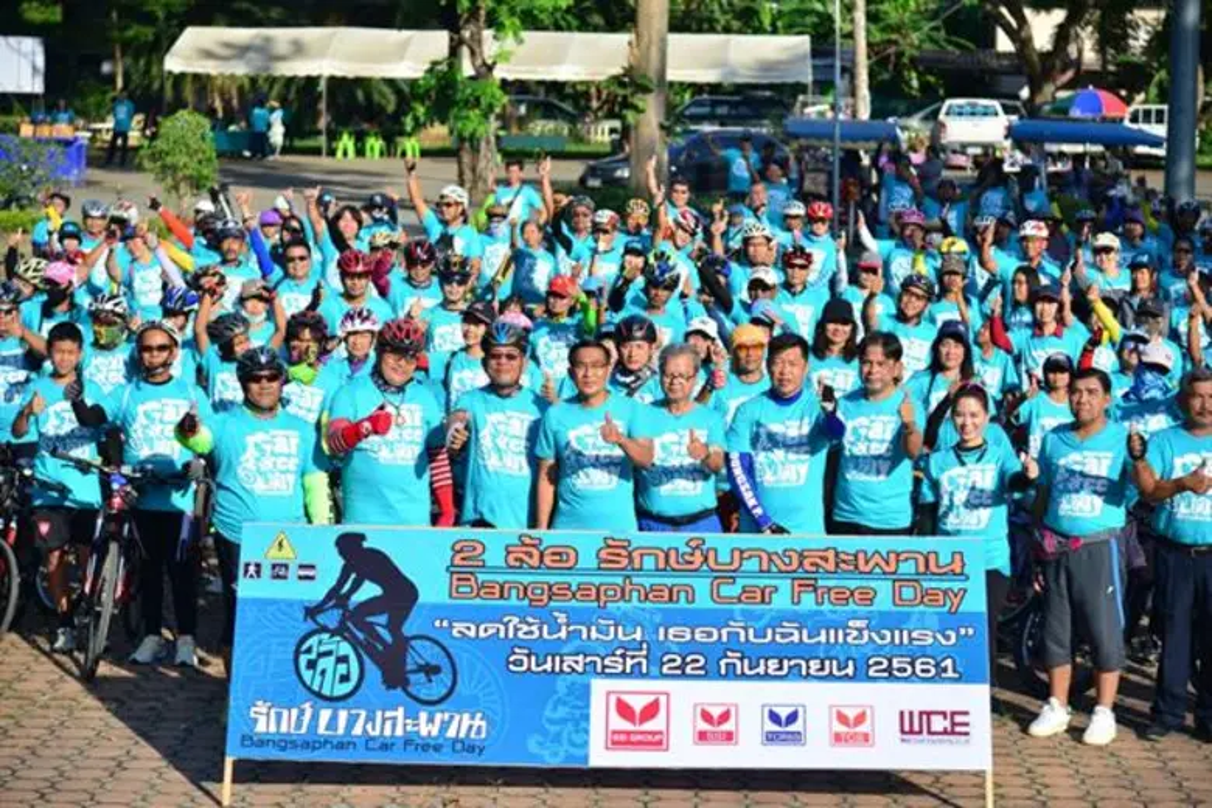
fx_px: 3097
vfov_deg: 14.9
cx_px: 606
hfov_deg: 22.1
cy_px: 404
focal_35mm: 92
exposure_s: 1/320
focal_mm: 92
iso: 180
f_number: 4.5
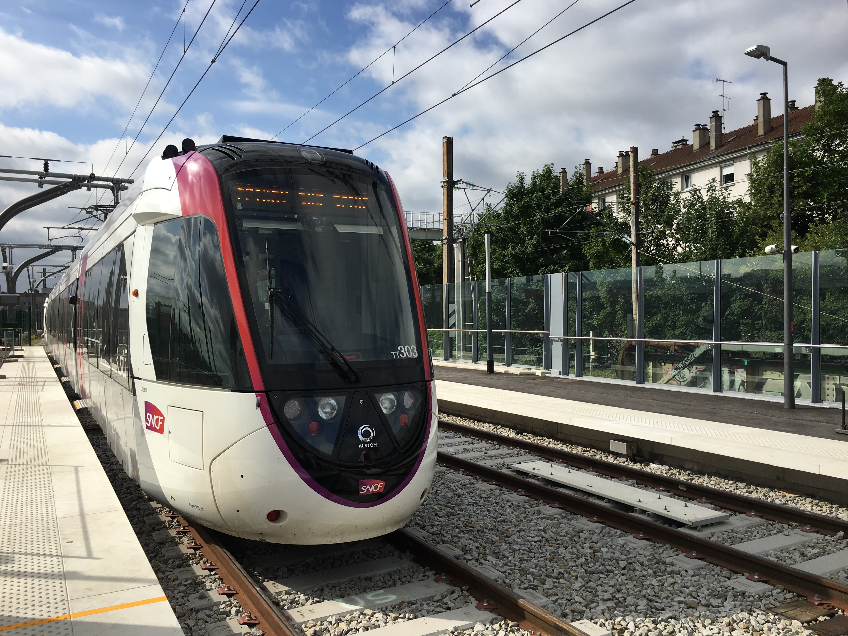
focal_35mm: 29
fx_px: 710
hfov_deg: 61.7
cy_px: 318
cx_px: 424
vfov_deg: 48.2
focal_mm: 4.15
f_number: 2.2
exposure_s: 1/1972
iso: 25
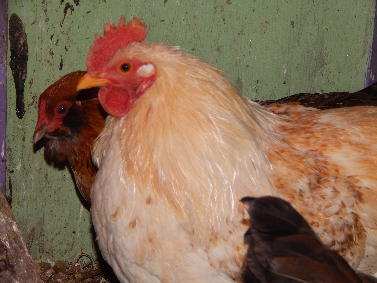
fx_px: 1438
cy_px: 142
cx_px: 188
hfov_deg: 14.9
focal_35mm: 132
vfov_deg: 11.2
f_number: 4.8
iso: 200
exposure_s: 1/30
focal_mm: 23.4
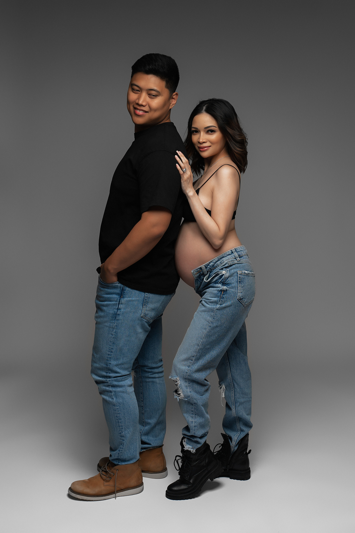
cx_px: 178
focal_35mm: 50
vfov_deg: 39.6
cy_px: 266
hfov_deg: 27.0
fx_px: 740
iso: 200
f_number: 5.6
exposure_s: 1/200
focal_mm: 50
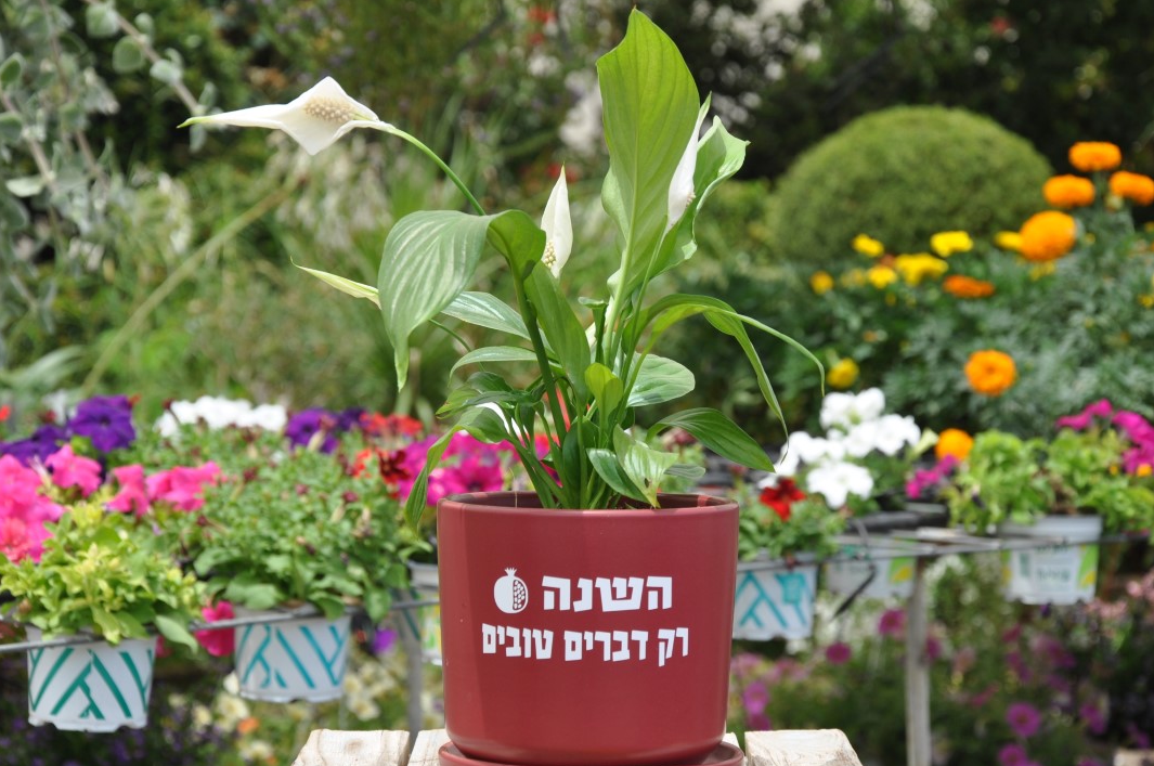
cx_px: 585
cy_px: 415
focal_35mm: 114
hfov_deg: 18.0
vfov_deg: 12.0
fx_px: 3649
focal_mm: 70
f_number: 8
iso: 250
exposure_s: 1/250
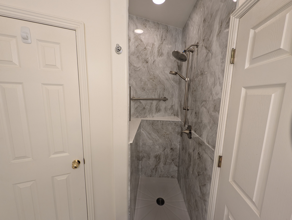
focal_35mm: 12
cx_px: 146
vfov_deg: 94.6
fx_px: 101
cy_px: 110
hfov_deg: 110.5
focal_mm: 2.23
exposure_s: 1/23.8
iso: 80
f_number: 1.95
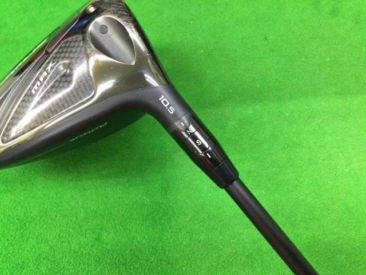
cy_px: 138
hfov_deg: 58.4
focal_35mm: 31
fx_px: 328
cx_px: 183
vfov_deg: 45.4
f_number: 2.4
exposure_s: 1/30
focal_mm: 3.3
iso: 200
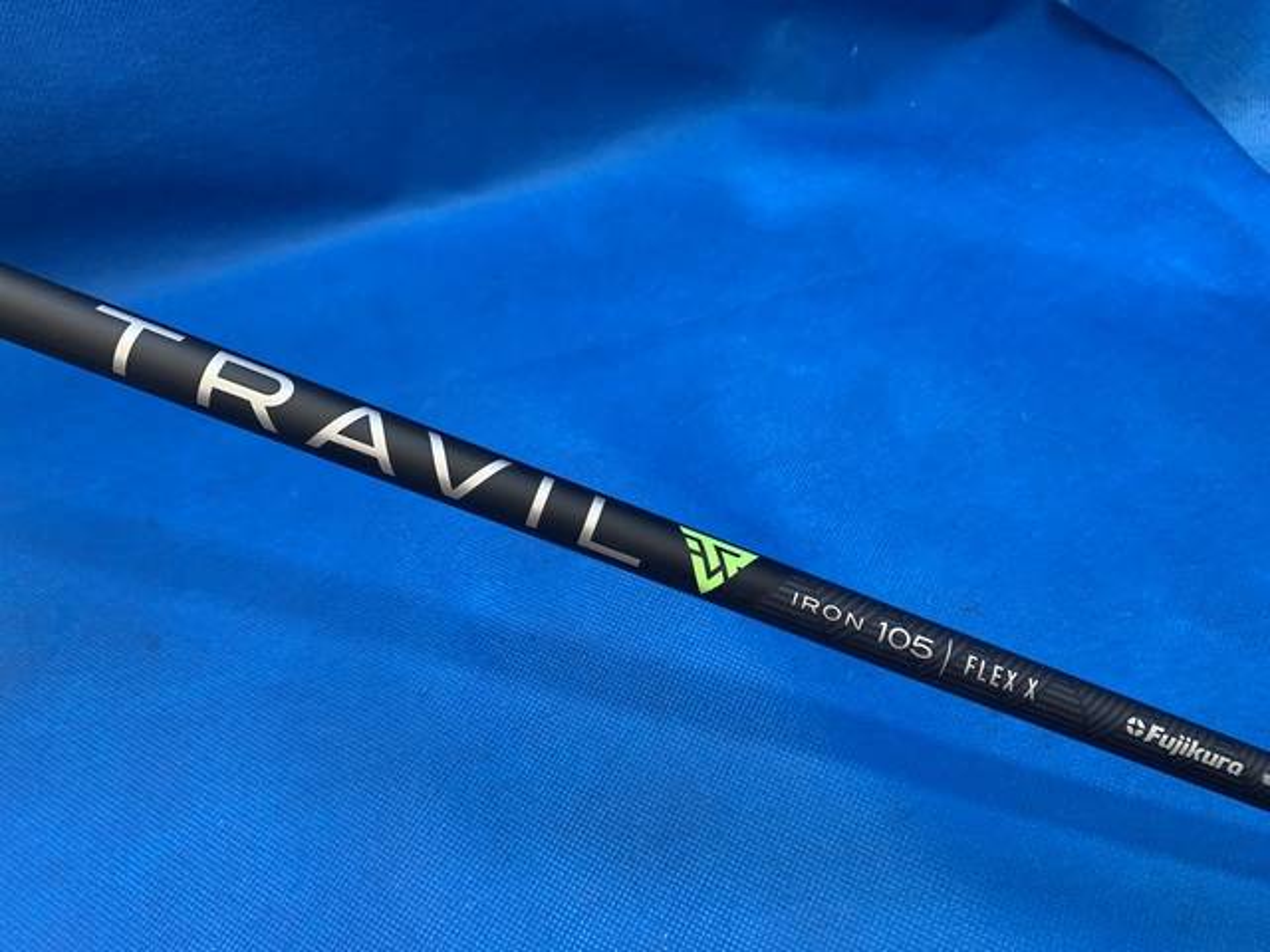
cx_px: 635
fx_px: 954
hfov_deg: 67.3
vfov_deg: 53.1
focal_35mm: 26
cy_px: 476
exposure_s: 1/60
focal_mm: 4.25
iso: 100
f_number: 1.8
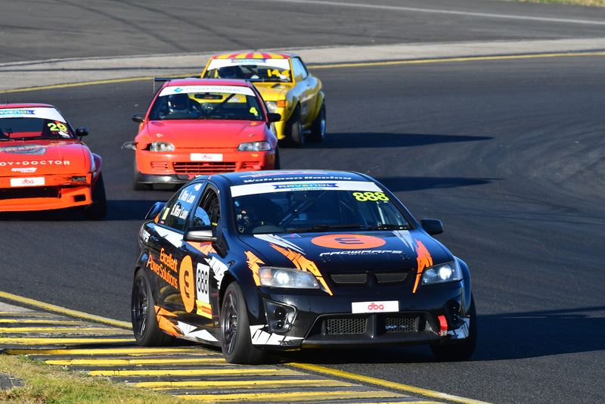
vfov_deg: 2.6
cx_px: 302
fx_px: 8826
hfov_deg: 3.9
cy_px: 202
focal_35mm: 525
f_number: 11
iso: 800
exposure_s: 1/640
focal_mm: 350
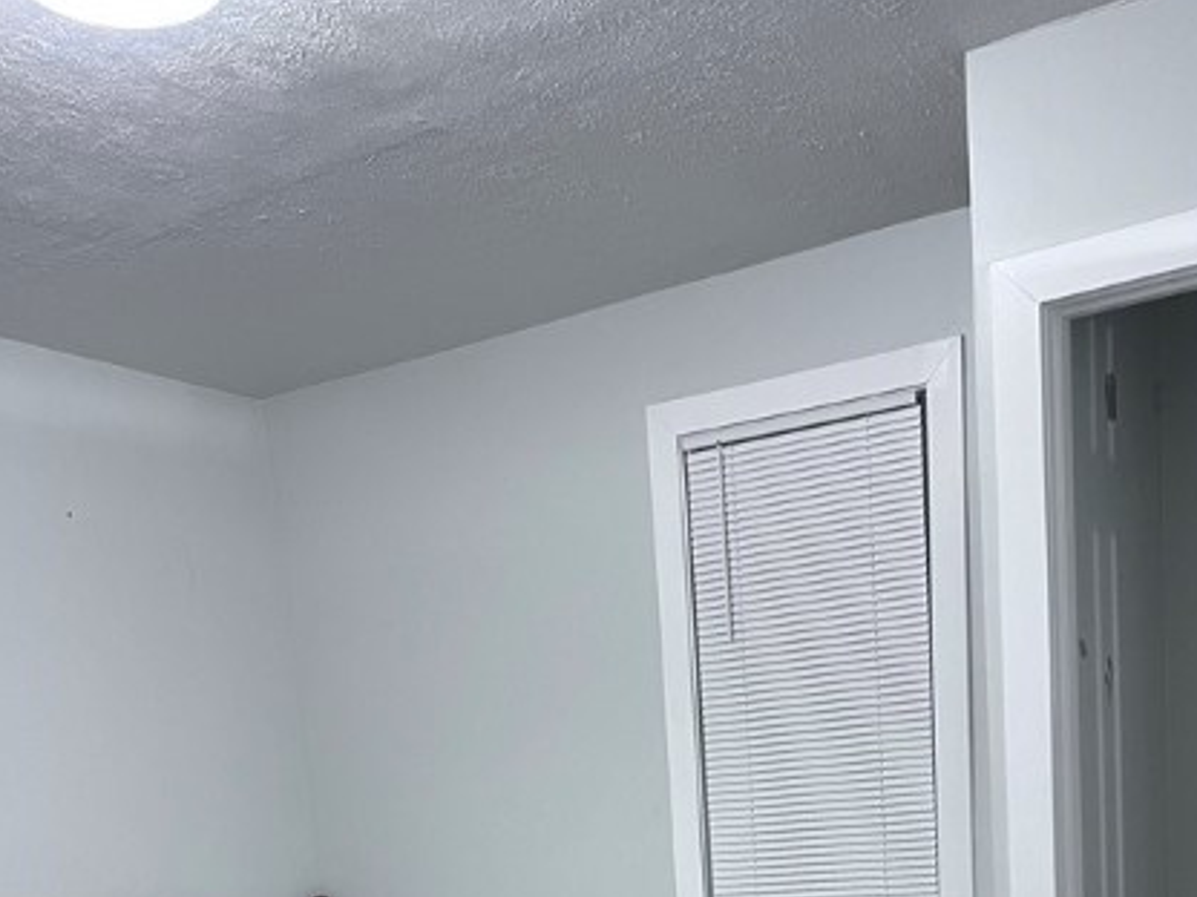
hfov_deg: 39.6
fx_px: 1660
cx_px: 573
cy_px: 1029
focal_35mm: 48
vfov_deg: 27.3
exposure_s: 1/60
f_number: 1.5
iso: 250
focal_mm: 5.7
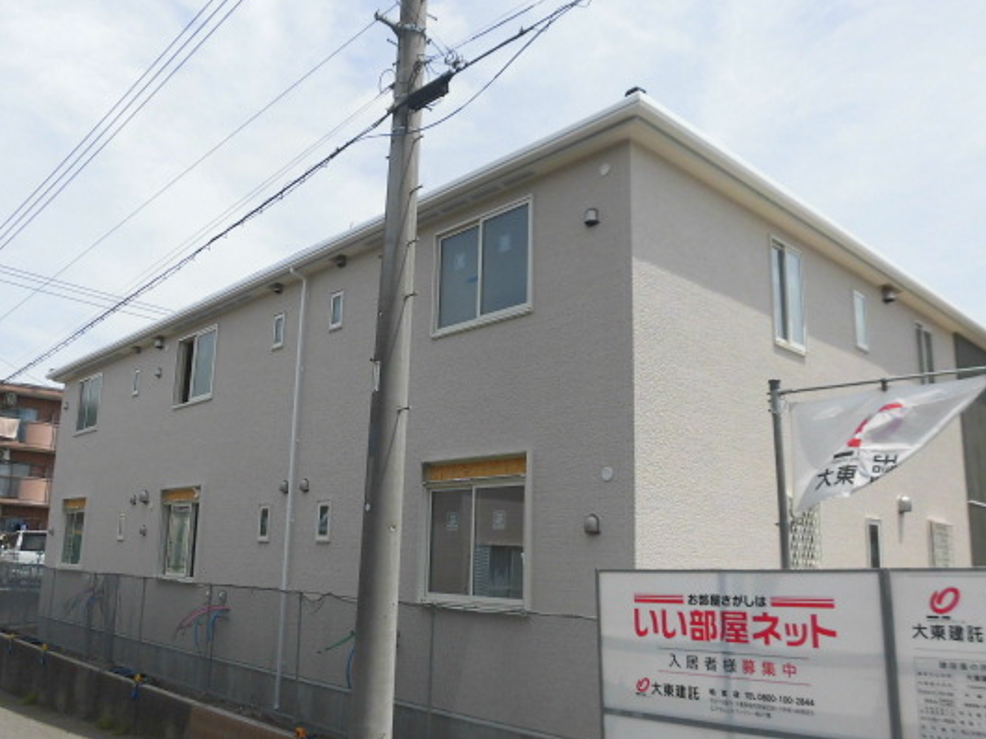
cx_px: 400
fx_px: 826
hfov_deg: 61.2
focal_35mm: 29
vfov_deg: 48.1
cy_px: 404
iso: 100
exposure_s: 1/250
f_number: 7.8
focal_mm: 4.3
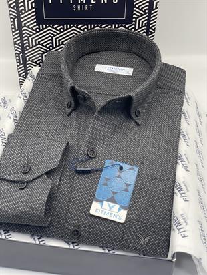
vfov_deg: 36.8
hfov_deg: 28.0
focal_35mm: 52
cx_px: 104
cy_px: 138
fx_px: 414
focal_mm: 6
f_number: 2
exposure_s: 1/122
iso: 32
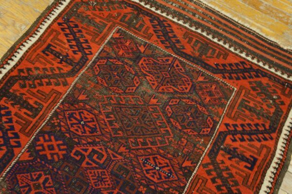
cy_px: 97
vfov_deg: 39.9
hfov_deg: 57.3
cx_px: 146
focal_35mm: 33
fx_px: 267
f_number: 4
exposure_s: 1/60
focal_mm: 22
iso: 1600
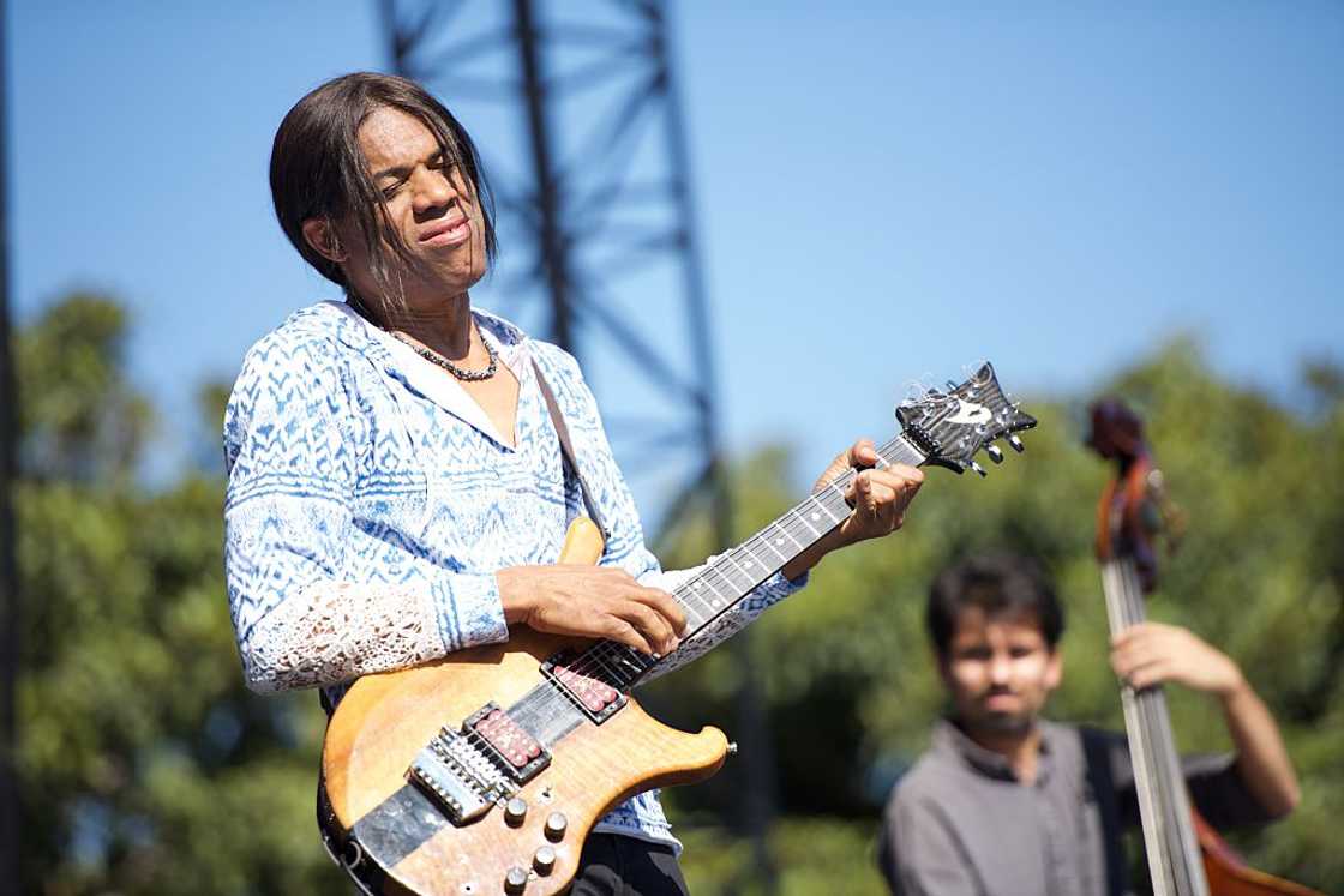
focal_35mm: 200
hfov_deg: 10.3
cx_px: 672
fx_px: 7467
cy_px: 448
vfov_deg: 6.9
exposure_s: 1/1250
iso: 160
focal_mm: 200
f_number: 2.8
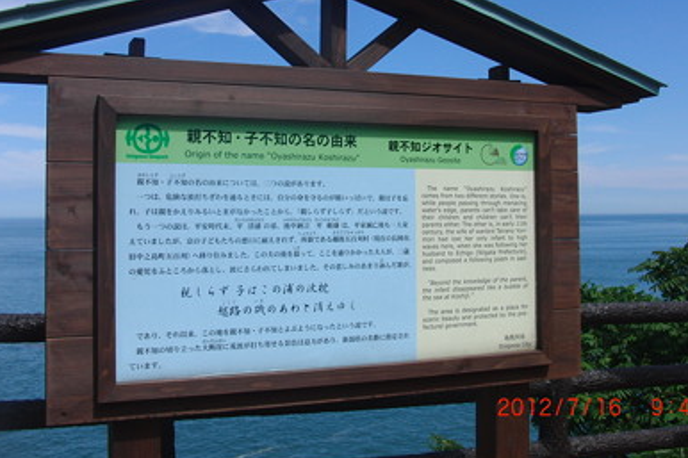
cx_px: 352
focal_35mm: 45
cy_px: 168
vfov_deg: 29.7
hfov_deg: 43.6
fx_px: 860
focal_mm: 6.42
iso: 100
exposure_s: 1/320
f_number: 8.5
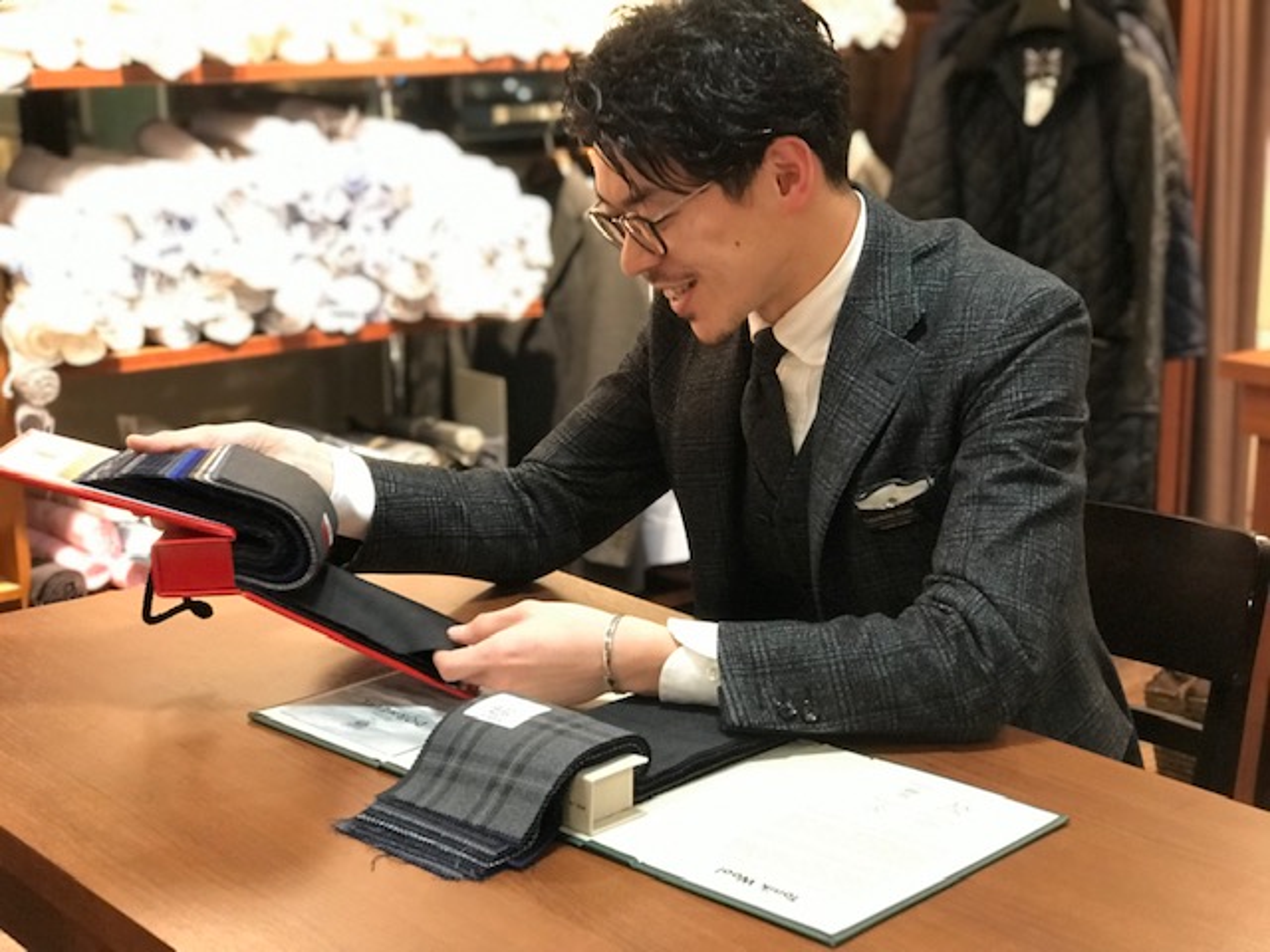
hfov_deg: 33.8
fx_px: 2091
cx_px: 635
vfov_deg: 25.7
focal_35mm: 57
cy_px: 476
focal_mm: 6.6
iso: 500
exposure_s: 1/50
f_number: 2.8
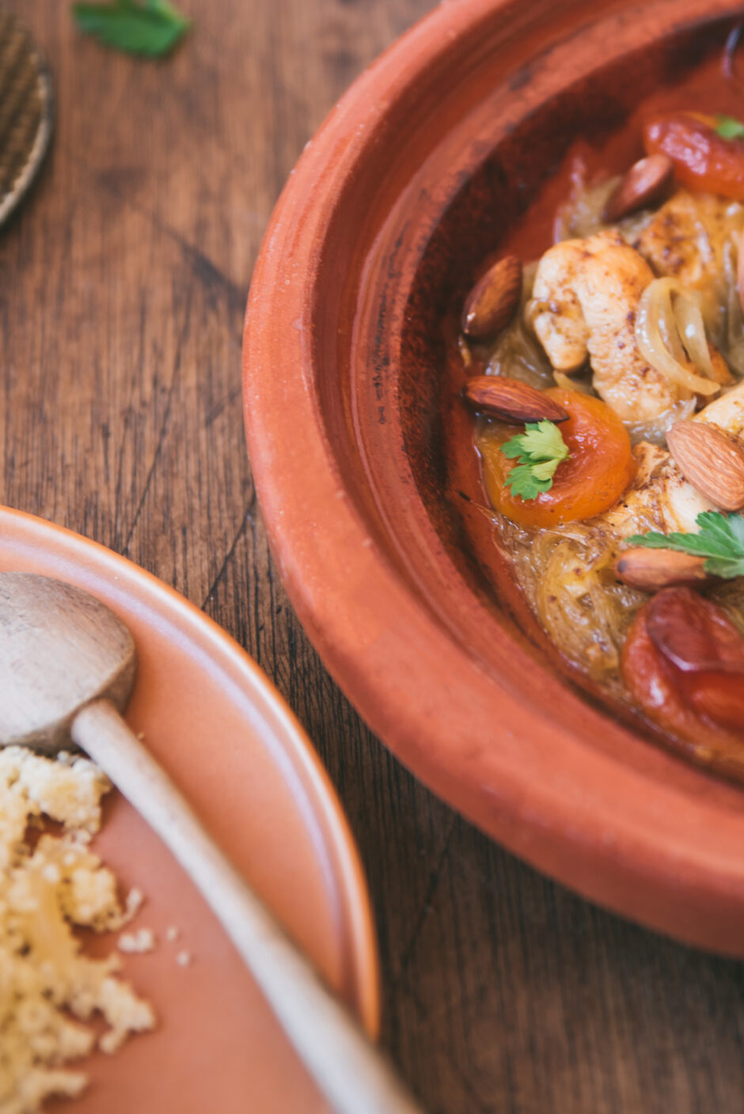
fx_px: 3097
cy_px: 285
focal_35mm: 100
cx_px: 467
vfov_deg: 20.3
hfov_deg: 13.7
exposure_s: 1/25
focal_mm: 55
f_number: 2.8
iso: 100
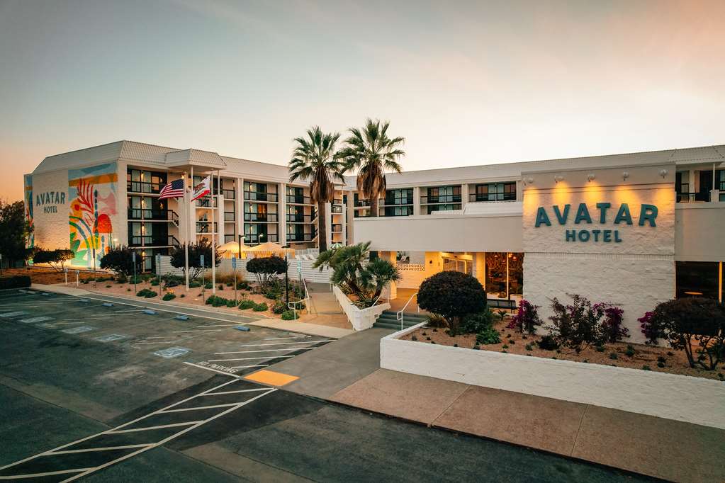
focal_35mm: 22
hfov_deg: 78.6
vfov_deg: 57.2
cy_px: 242
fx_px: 443
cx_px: 362
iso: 100
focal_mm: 8.38
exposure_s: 1/60
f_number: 2.8
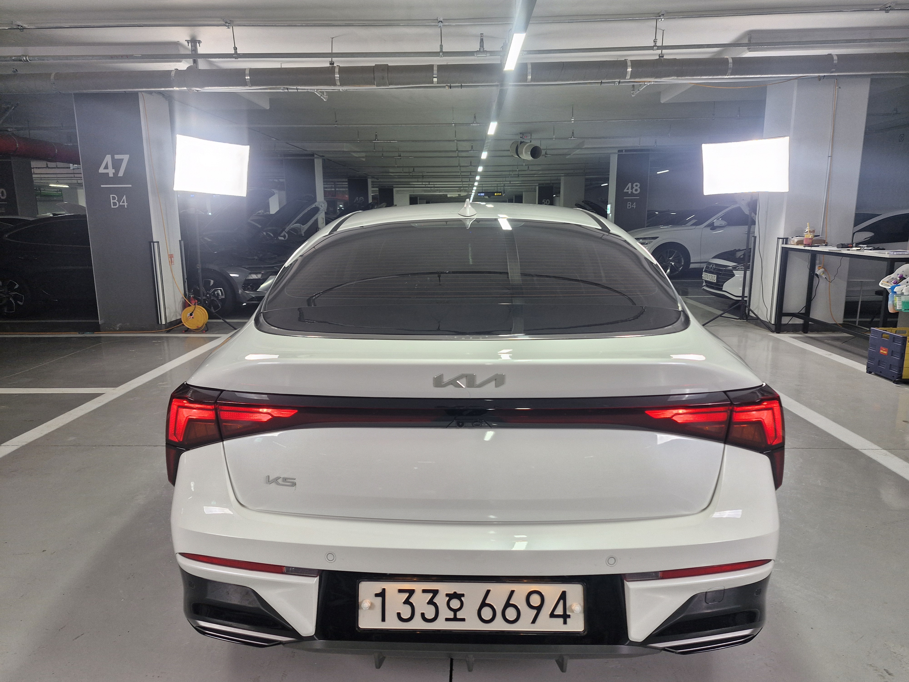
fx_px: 604
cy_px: 341
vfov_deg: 58.9
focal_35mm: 23
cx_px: 454
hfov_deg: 73.9
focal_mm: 5.54
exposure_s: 1/55
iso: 64
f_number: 1.8
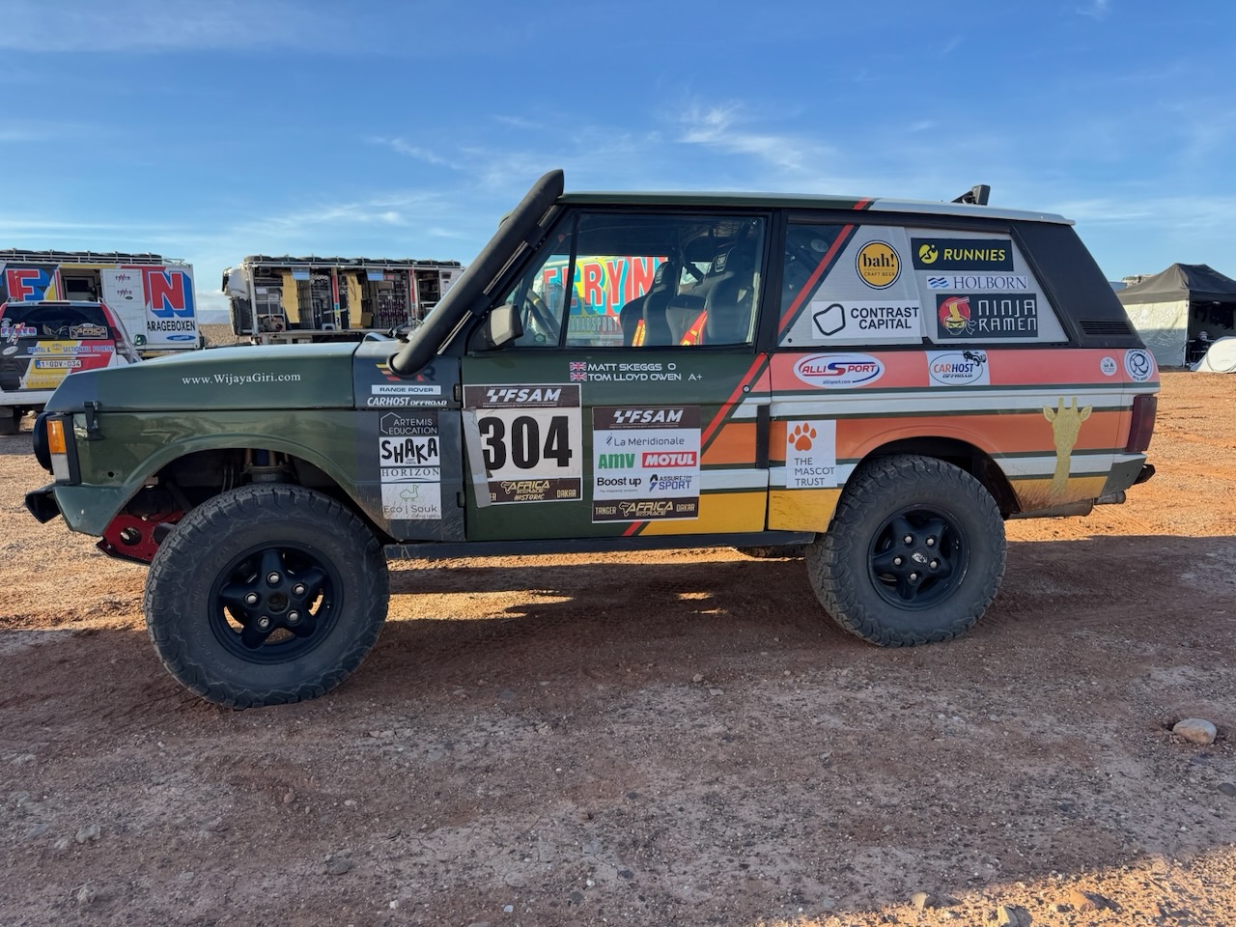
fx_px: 857
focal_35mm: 24
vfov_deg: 56.8
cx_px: 618
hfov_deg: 71.6
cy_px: 464
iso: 80
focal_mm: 6.76
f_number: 1.78
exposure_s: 1/1869
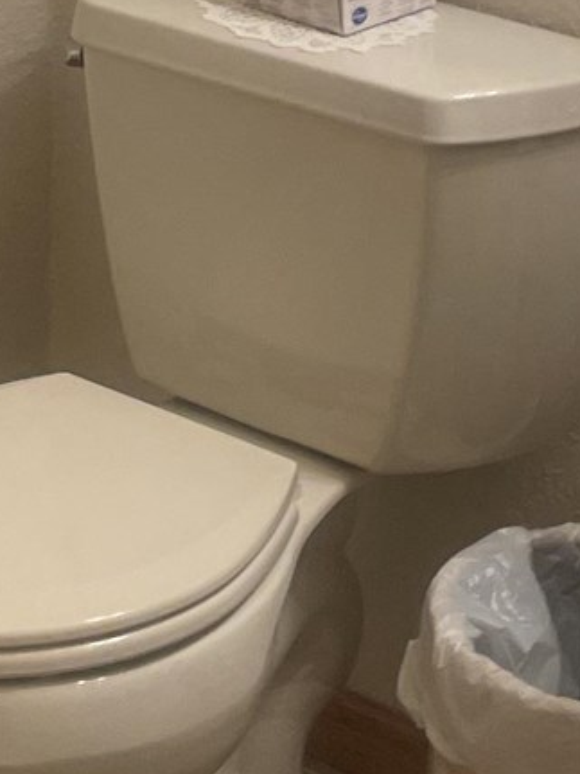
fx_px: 3107
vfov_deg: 13.3
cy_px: -427
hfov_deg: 10.5
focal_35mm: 139
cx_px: -41
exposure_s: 1/120
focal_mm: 4.2
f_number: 1.6
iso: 125
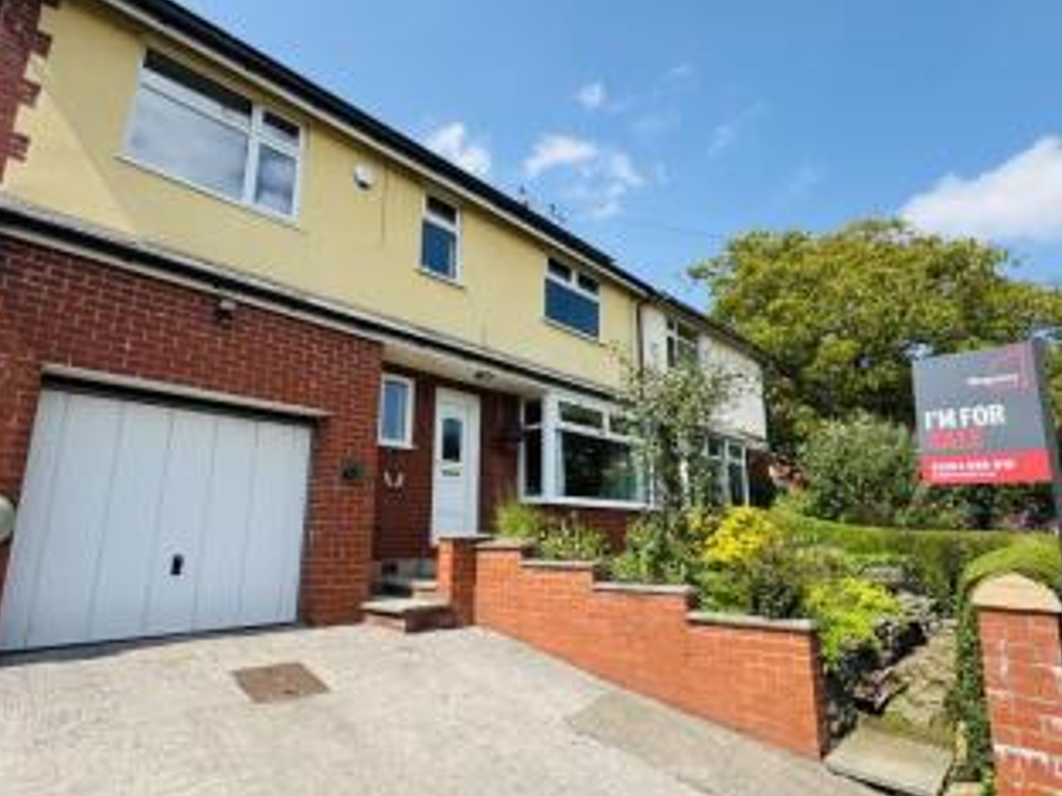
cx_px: 529
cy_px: 417
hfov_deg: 84.7
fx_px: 583
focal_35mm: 19
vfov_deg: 68.6
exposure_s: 1/1063
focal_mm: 2.22
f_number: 2.2
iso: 40
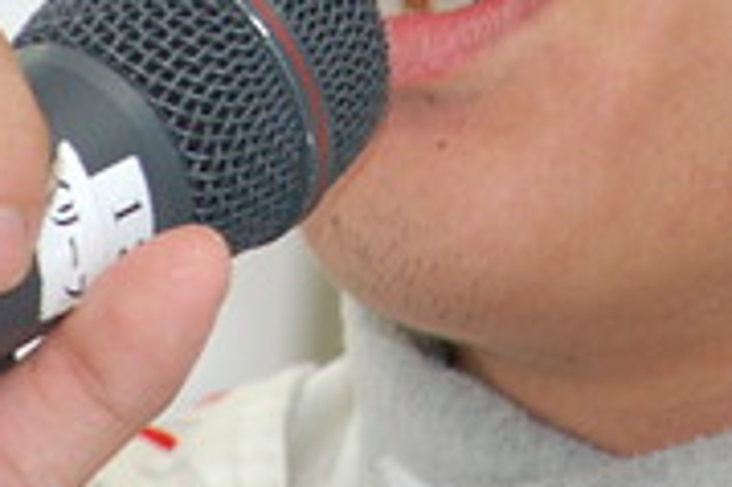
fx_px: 19644
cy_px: -336
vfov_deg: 1.4
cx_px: 699
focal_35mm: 967
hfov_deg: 2.1
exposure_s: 1/60
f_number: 8
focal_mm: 160
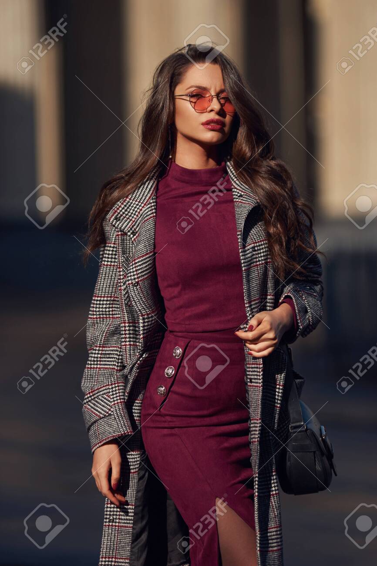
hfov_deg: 6.9
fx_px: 3143
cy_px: 283
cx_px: 188
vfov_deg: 10.3
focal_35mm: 200
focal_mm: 200
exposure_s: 1/1600
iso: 100
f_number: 2.8
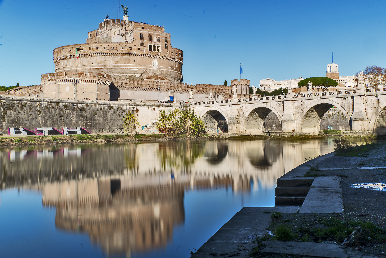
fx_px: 493
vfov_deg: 29.3
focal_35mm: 46
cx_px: 193
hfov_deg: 42.7
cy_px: 129
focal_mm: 46
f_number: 22
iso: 50
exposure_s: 6
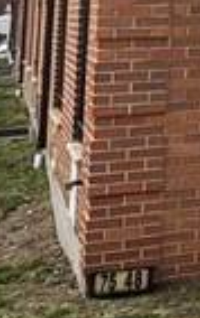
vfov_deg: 14.6
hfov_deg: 7.4
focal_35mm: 134
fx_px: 1166
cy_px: -150
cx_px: 762
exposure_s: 1/430
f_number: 2.2
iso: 40
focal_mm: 2.22
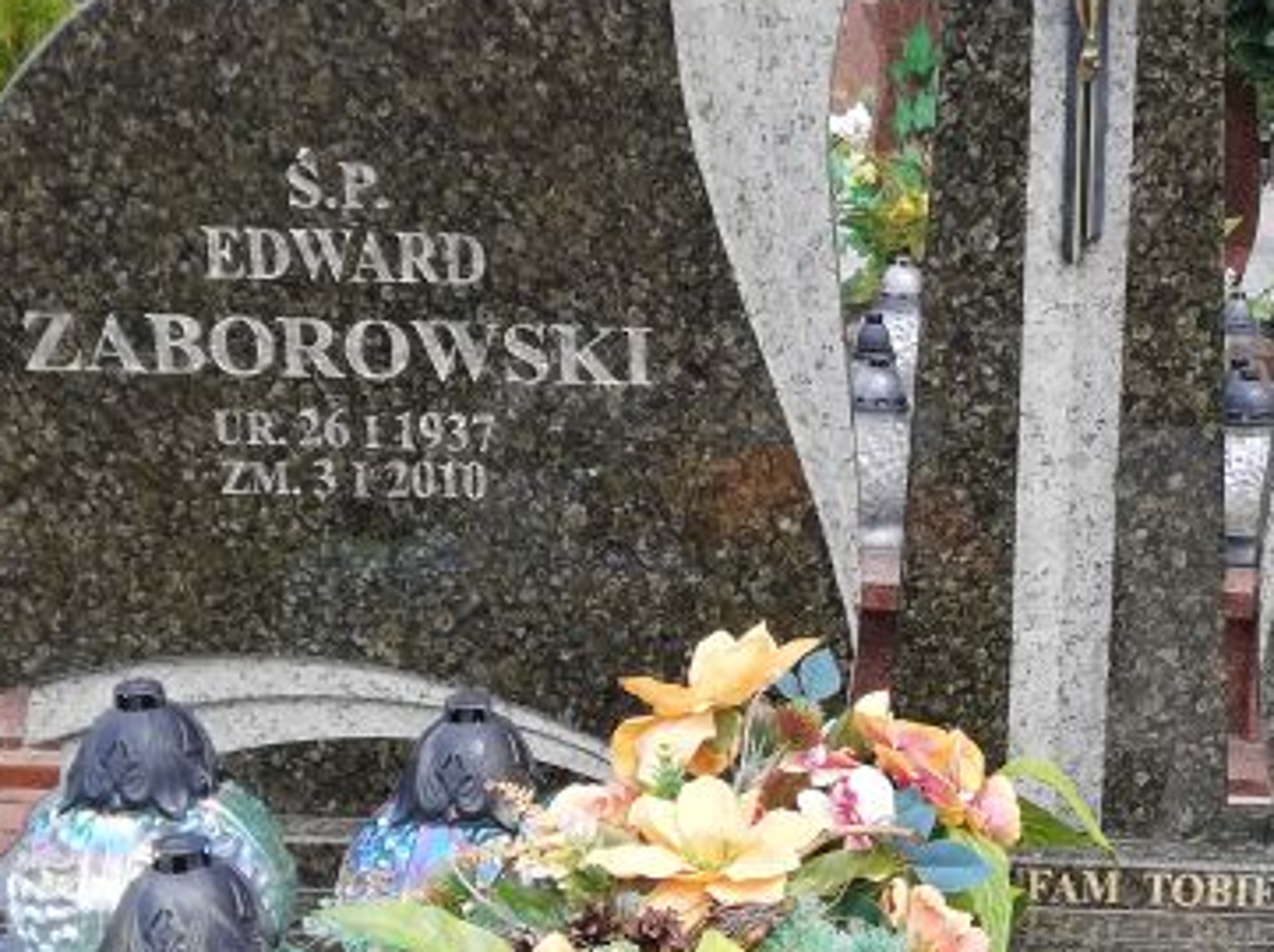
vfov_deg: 20.6
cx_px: 1020
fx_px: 2610
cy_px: 628
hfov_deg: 26.9
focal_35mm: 71
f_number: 2.2
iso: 50
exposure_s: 1/343
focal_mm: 3.81
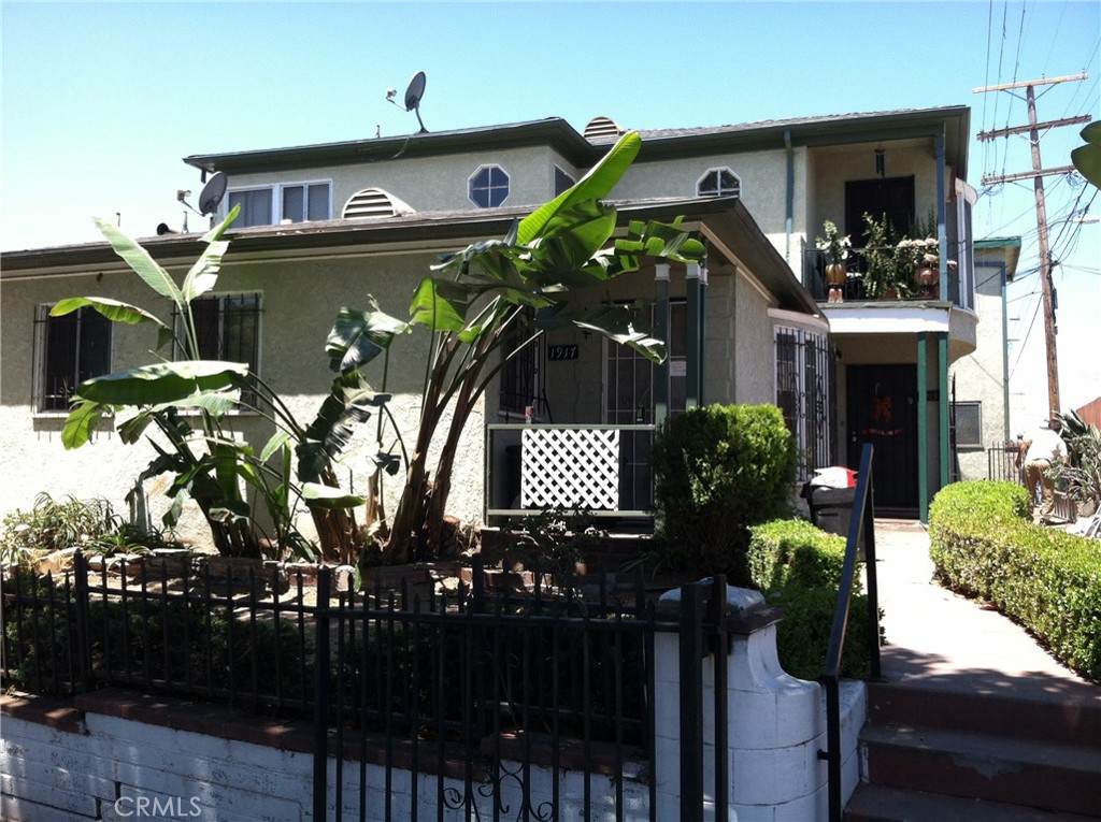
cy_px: 411
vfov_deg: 40.6
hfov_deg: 52.7
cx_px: 550
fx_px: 1112
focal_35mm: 35
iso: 80
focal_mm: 3.85
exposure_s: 1/429
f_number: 2.8
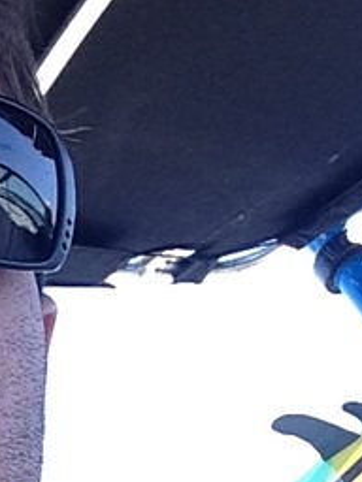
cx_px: 26
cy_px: 691
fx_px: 1827
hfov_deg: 11.2
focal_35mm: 131
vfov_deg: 14.2
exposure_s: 1/231
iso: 32
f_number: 2.4
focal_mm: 2.18
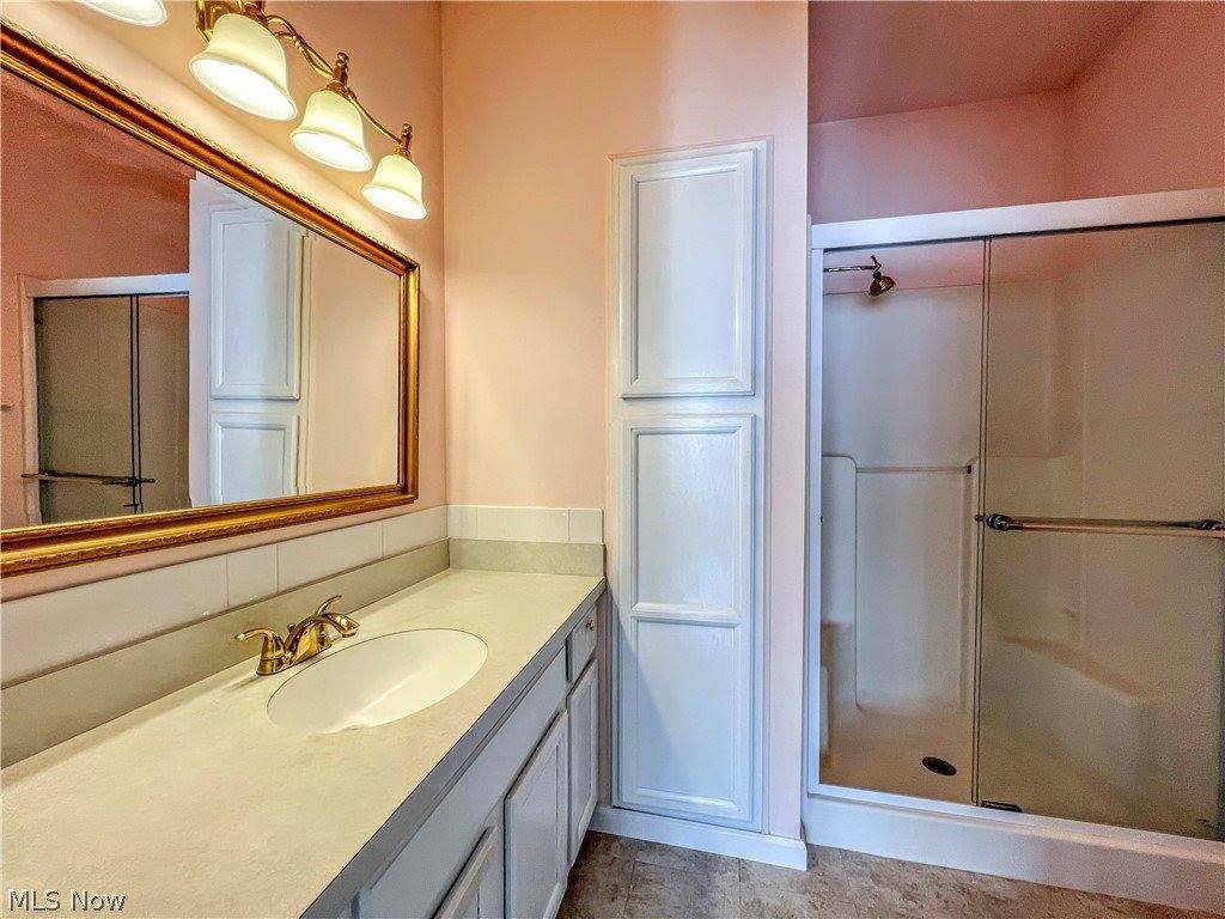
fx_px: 460
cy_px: 460
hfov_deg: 106.2
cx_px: 612
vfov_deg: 89.9
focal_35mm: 13
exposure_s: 1/120
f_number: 1.8
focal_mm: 1.57
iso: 100
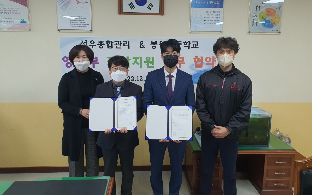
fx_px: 238
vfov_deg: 44.3
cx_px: 158
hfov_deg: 66.5
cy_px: 76
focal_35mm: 28
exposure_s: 1/120
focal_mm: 4.3
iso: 125
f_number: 2.4
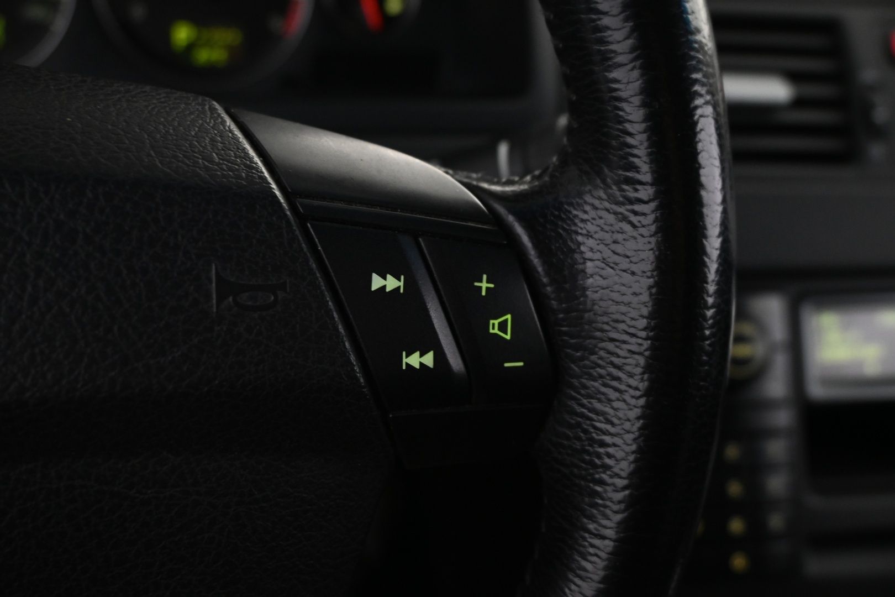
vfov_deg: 41.7
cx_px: 448
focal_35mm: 32
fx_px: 783
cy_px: 298
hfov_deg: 59.5
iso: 1600
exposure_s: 1/10
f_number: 4.5
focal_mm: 21
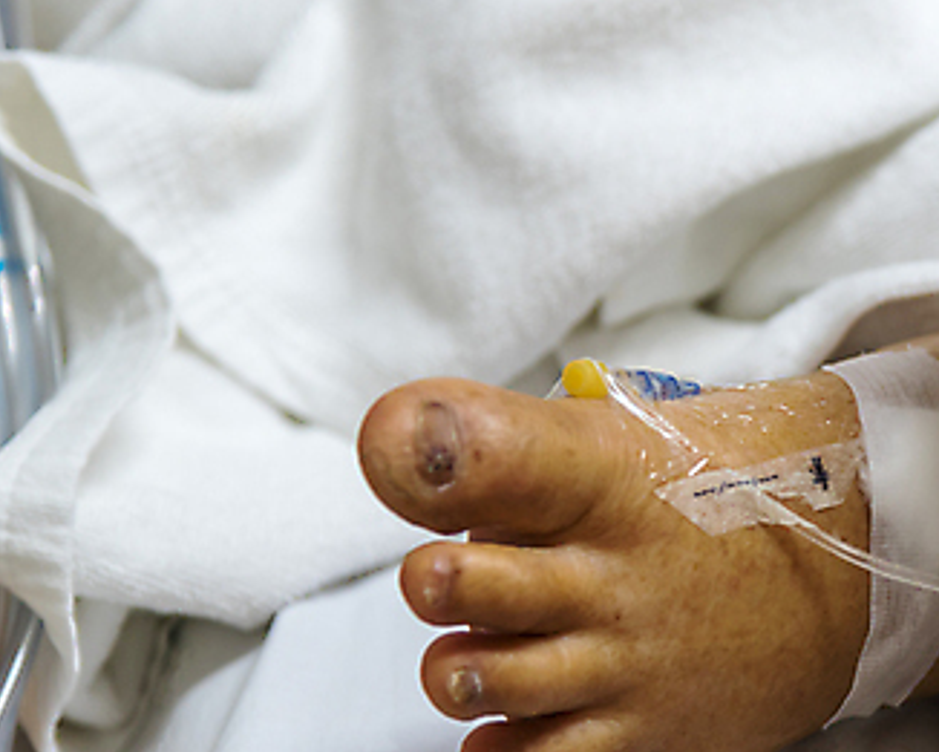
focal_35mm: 181
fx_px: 5032
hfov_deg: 10.6
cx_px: 814
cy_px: 504
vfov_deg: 8.5
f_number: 4
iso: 560
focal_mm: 105
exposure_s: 1/50
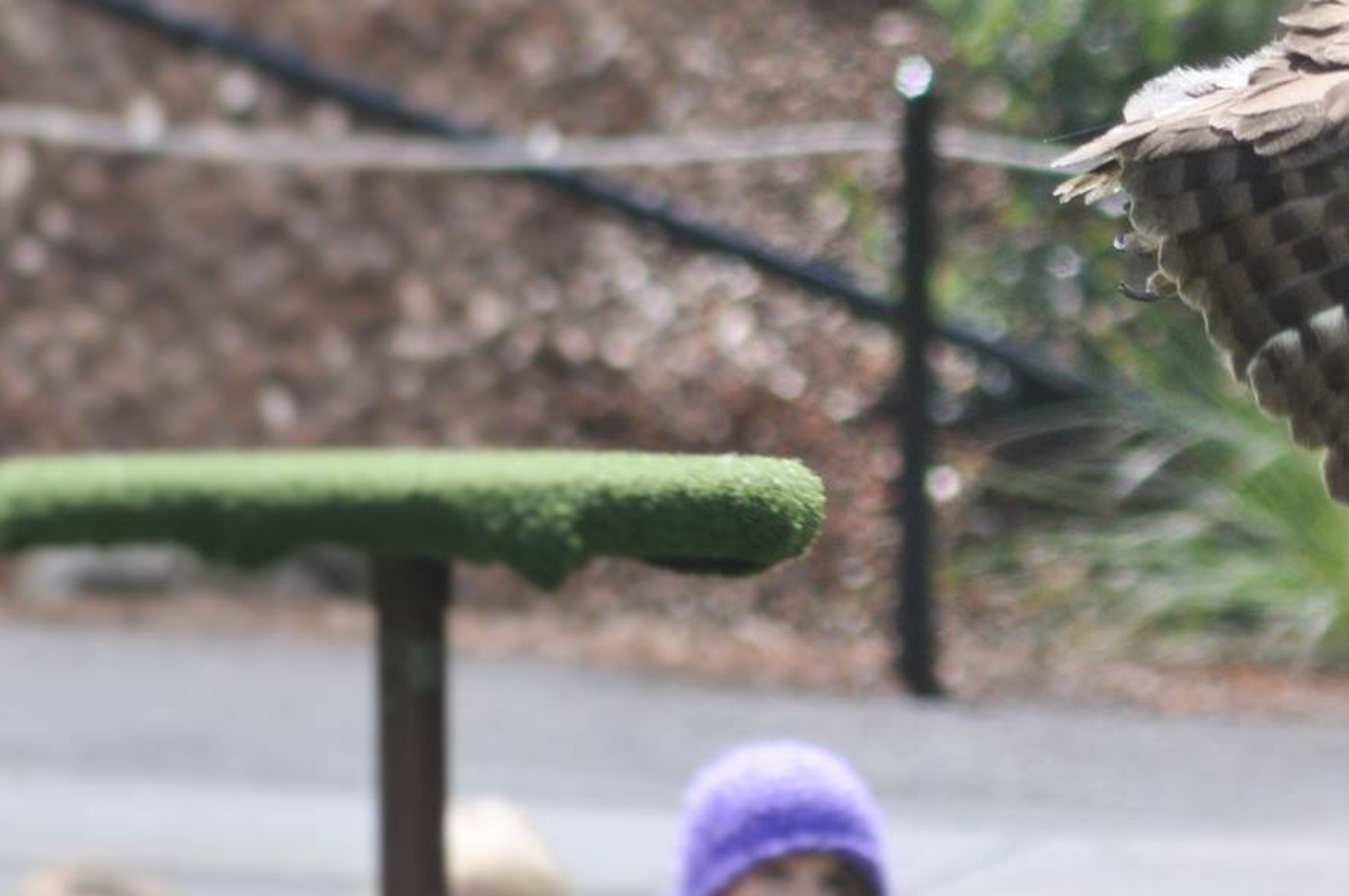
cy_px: 344
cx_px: 979
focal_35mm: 737
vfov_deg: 1.9
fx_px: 27586
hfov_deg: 2.8
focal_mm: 270
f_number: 5.6
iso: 400
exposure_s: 1/1250
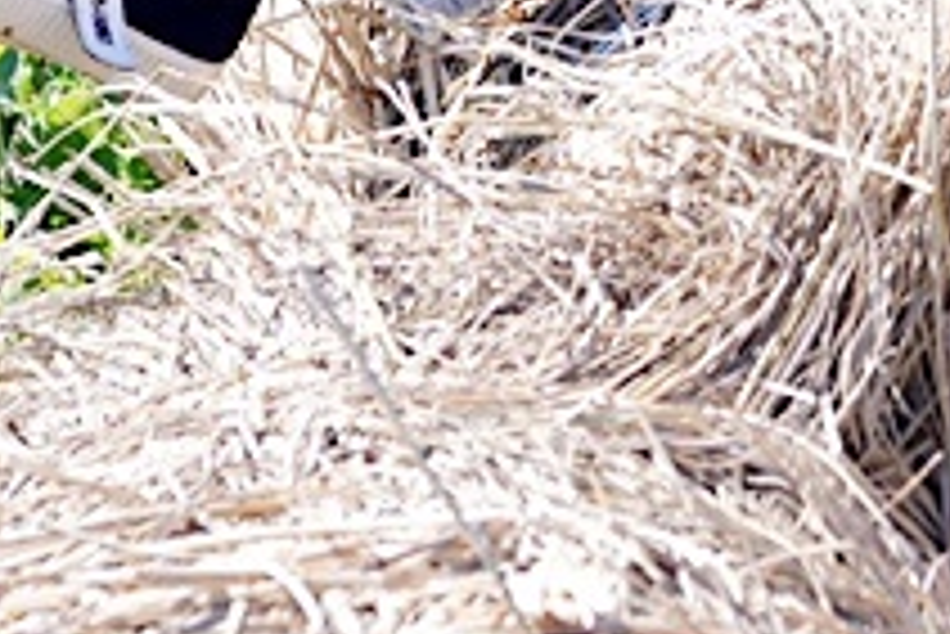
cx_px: 1400
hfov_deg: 7.9
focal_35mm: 256
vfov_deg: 5.2
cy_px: -843
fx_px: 6760
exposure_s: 1/200
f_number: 6.3
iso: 100
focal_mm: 52
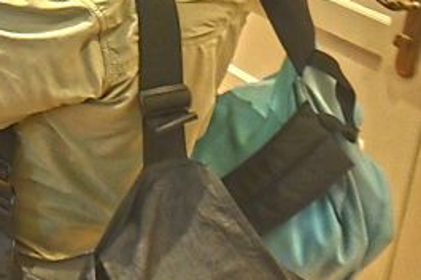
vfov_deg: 15.9
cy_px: -191
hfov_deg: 16.6
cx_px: -507
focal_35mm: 75
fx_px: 876
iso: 2800
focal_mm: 16
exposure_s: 1/200
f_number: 4
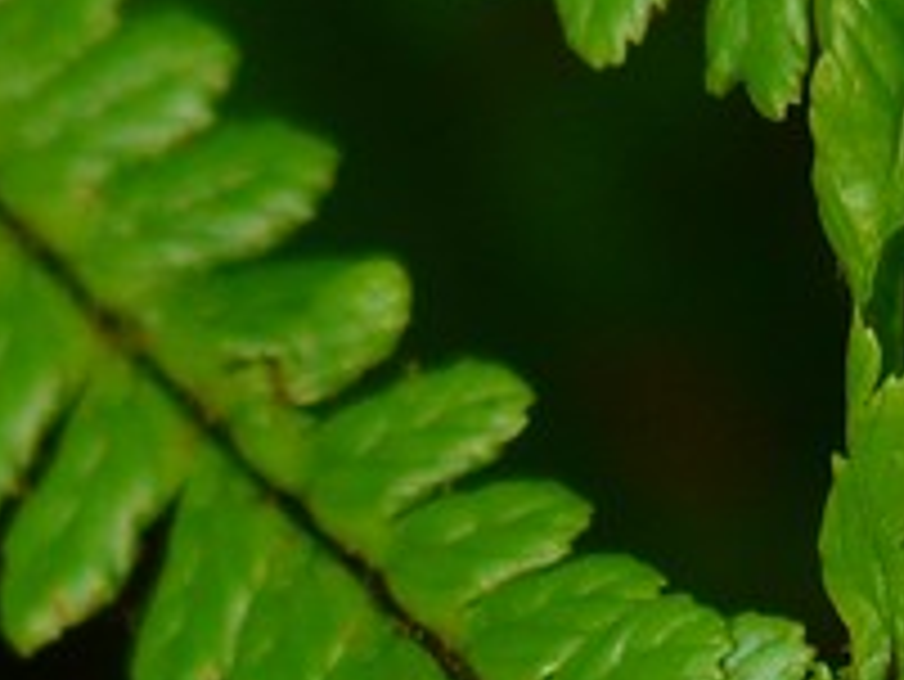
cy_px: 1410
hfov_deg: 0.9
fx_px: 56286
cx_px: 596
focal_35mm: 2154
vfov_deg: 0.7
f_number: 4
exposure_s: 1/160
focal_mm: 72.6
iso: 100
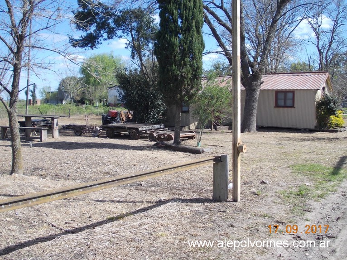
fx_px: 381
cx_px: 174
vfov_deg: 37.7
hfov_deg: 49.0
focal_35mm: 38
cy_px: 130
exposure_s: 1/160
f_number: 6.2
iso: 80
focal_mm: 5.3
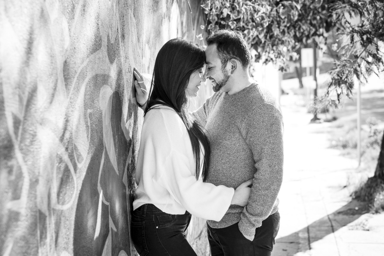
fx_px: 896
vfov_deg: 16.3
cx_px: 192
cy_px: 128
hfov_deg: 24.2
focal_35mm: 84
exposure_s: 1/250
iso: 320
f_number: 4
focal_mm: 56
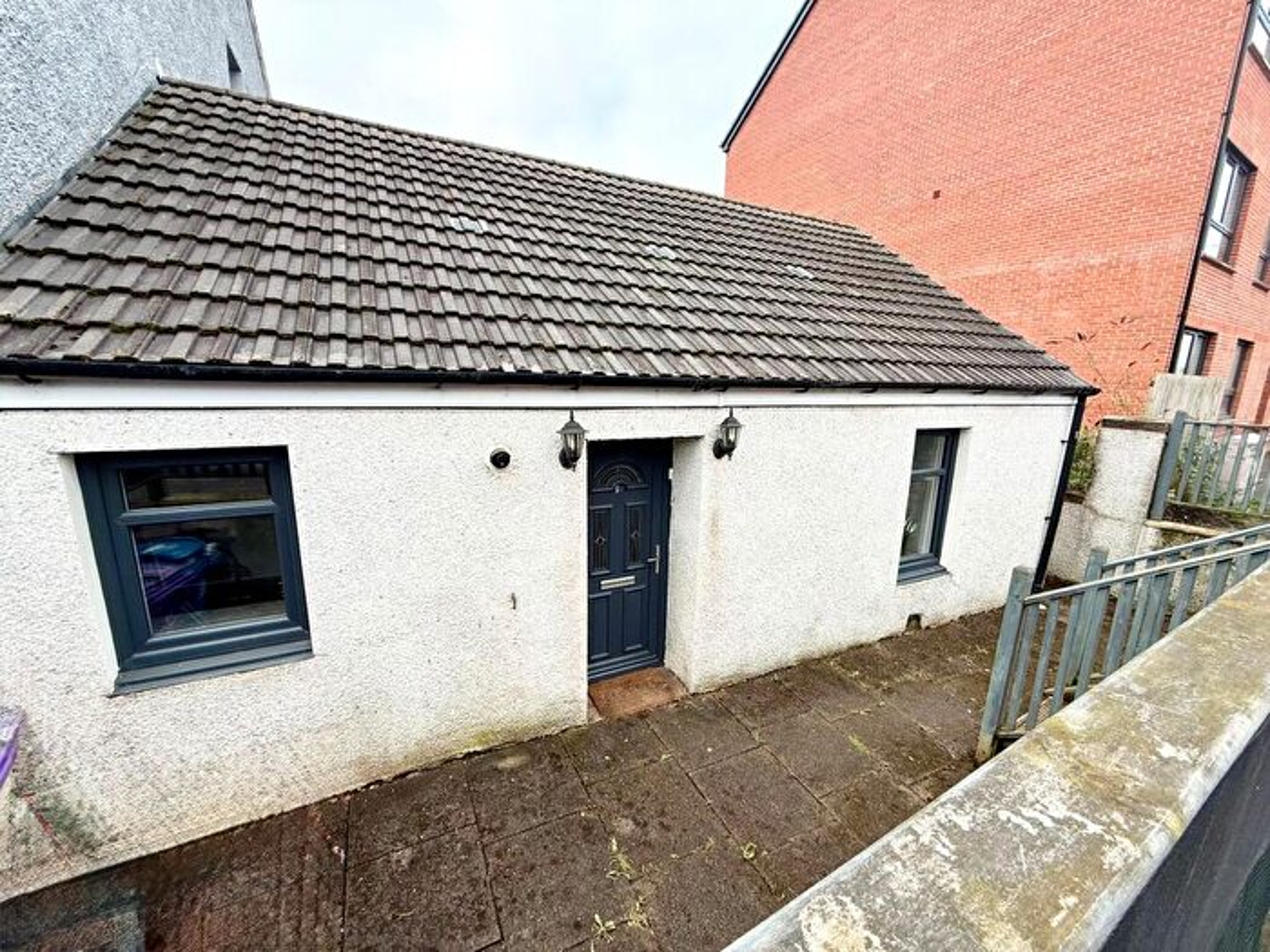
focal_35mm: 14
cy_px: 476
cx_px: 635
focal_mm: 2.22
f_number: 2.2
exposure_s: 1/390
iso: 50
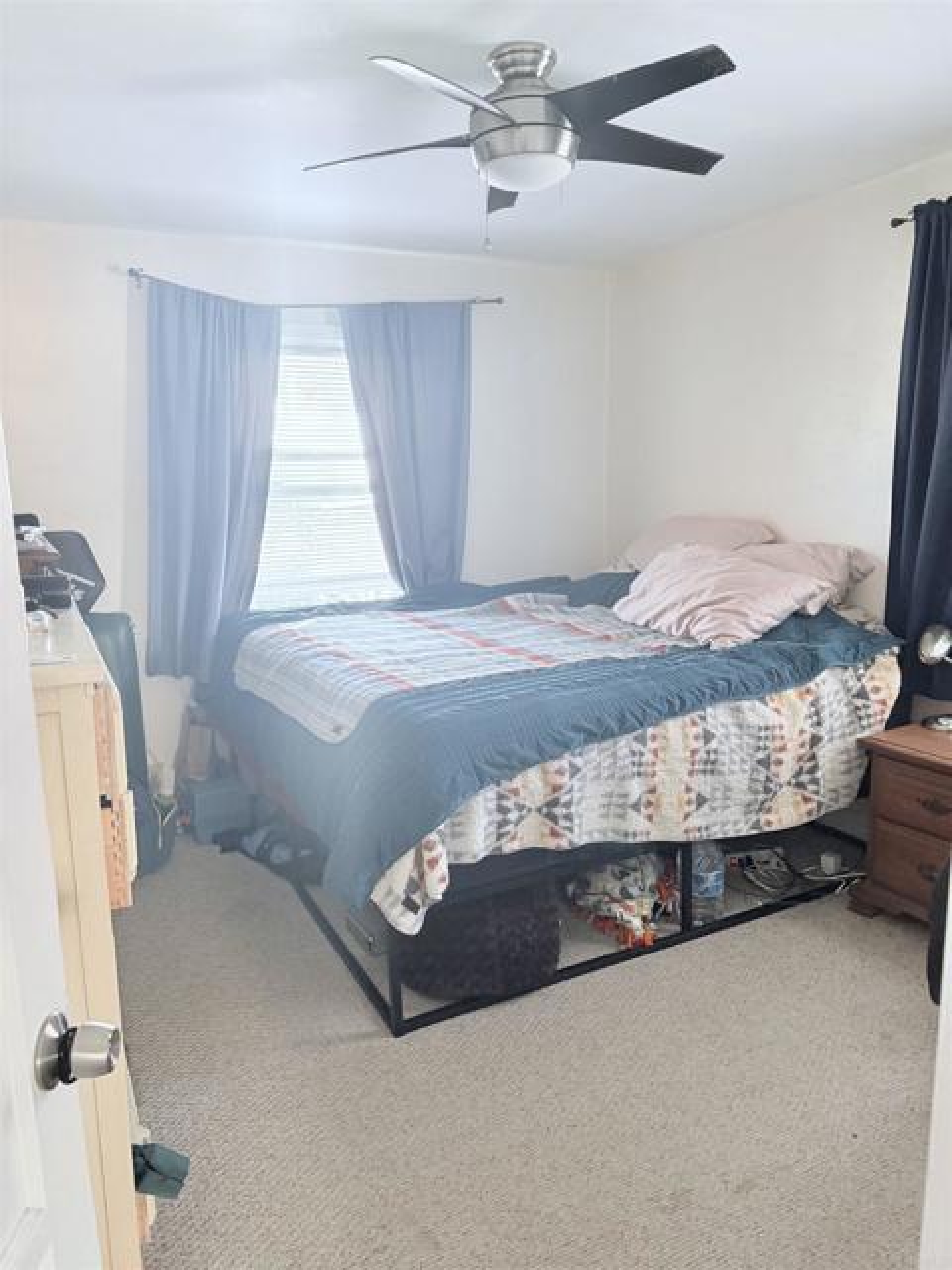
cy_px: 635
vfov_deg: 71.6
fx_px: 880
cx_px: 476
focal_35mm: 24
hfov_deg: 56.8
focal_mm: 6.76
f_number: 1.78
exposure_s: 1/60
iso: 400
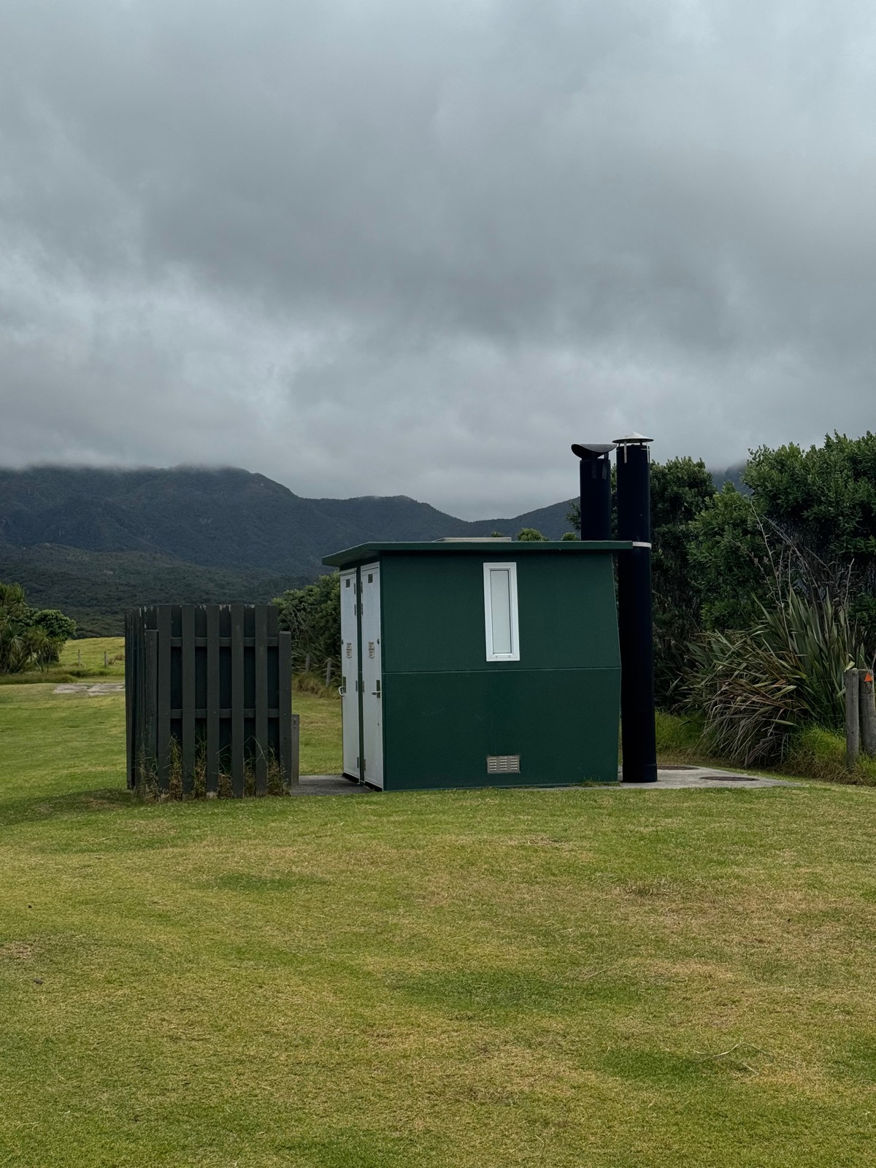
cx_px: 438
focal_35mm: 48
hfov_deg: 30.3
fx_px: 1620
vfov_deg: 39.7
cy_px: 584
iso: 64
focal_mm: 6.76
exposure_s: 1/9009
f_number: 1.78
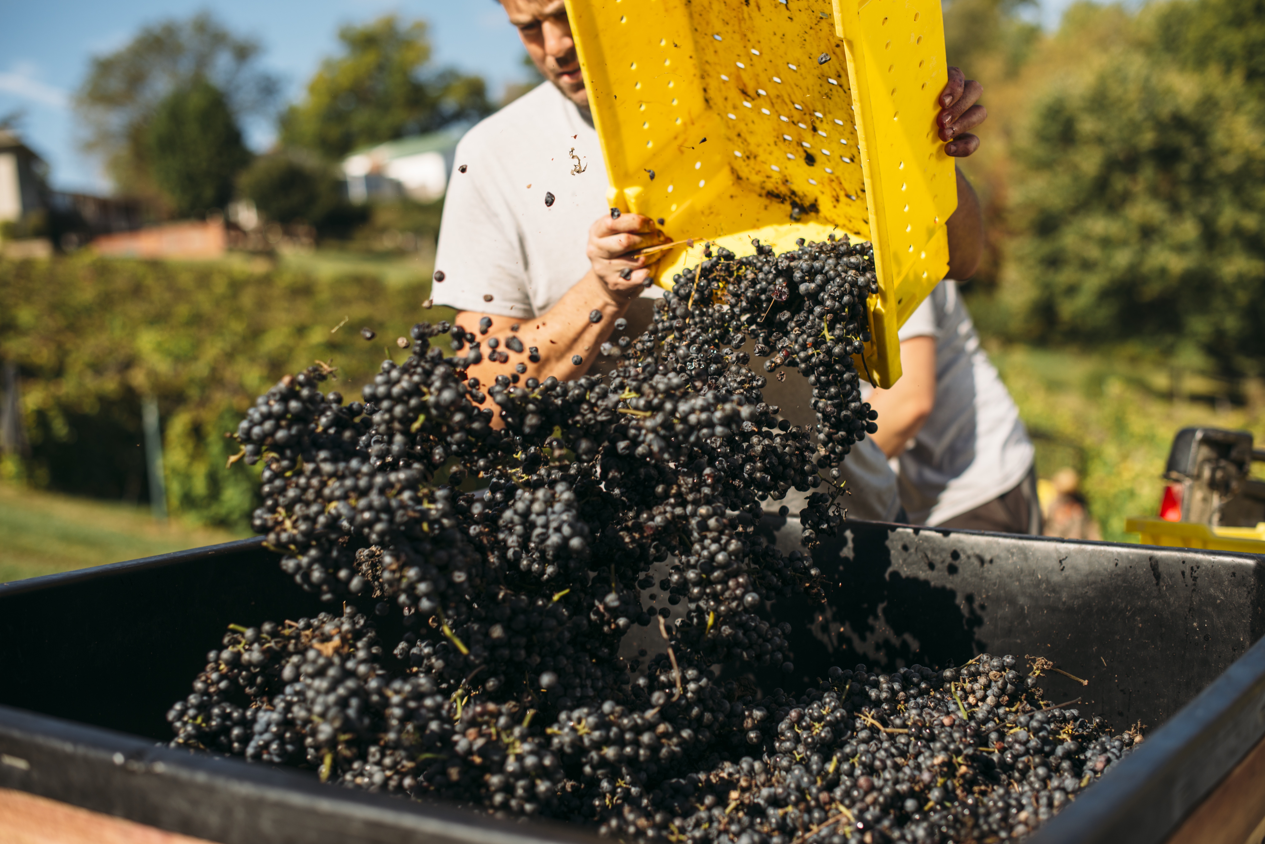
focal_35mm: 50
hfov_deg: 39.6
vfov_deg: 27.0
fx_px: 1757
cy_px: 422
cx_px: 632
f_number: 2.8
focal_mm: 50
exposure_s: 1/2000
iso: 100
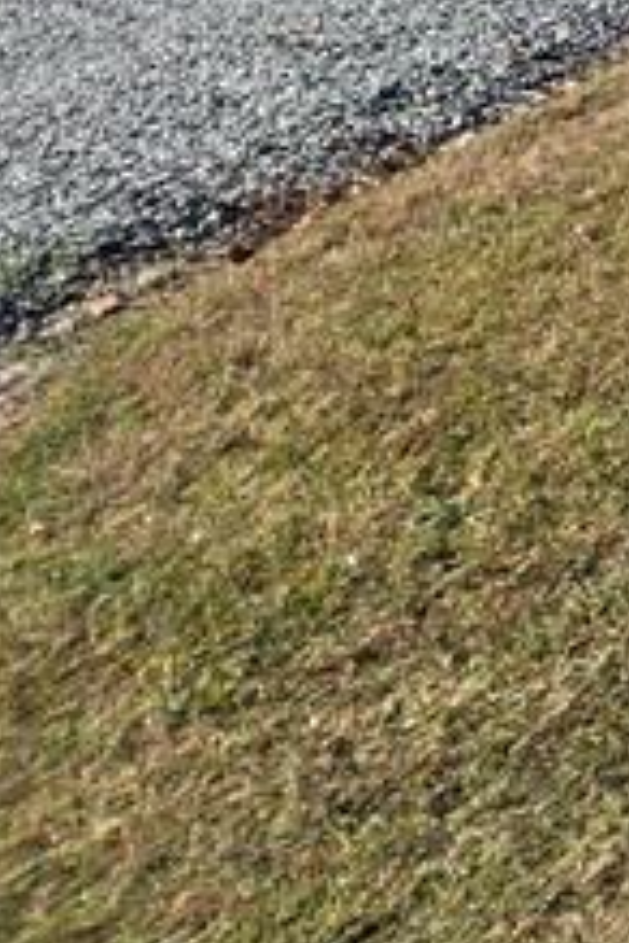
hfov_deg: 8.7
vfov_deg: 16.4
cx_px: 2184
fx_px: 2935
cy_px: -534
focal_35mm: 112
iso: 25
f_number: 1.8
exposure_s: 1/1422
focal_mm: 5.4
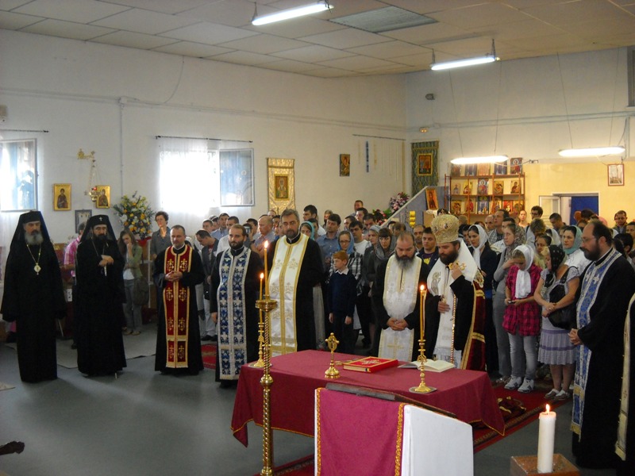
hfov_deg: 45.8
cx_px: 318
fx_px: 752
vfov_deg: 35.1
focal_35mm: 41
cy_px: 238
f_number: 3.1
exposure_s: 1/30
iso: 400
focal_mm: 6.72
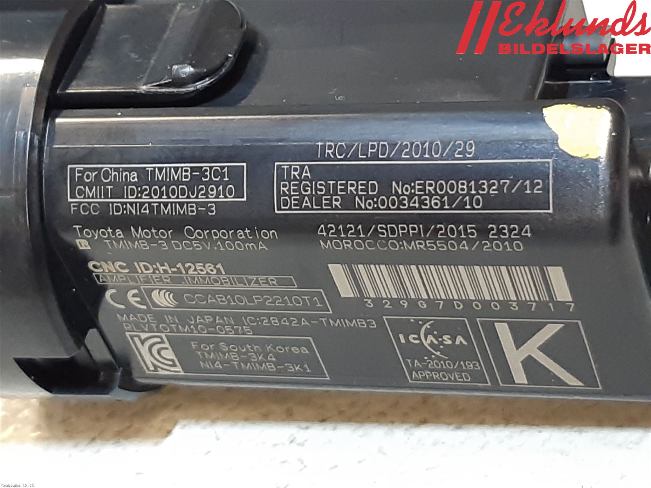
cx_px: 326
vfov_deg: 53.1
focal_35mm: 26
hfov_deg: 67.3
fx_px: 489
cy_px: 244
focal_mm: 3.93
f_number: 1.7
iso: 200
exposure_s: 1/50
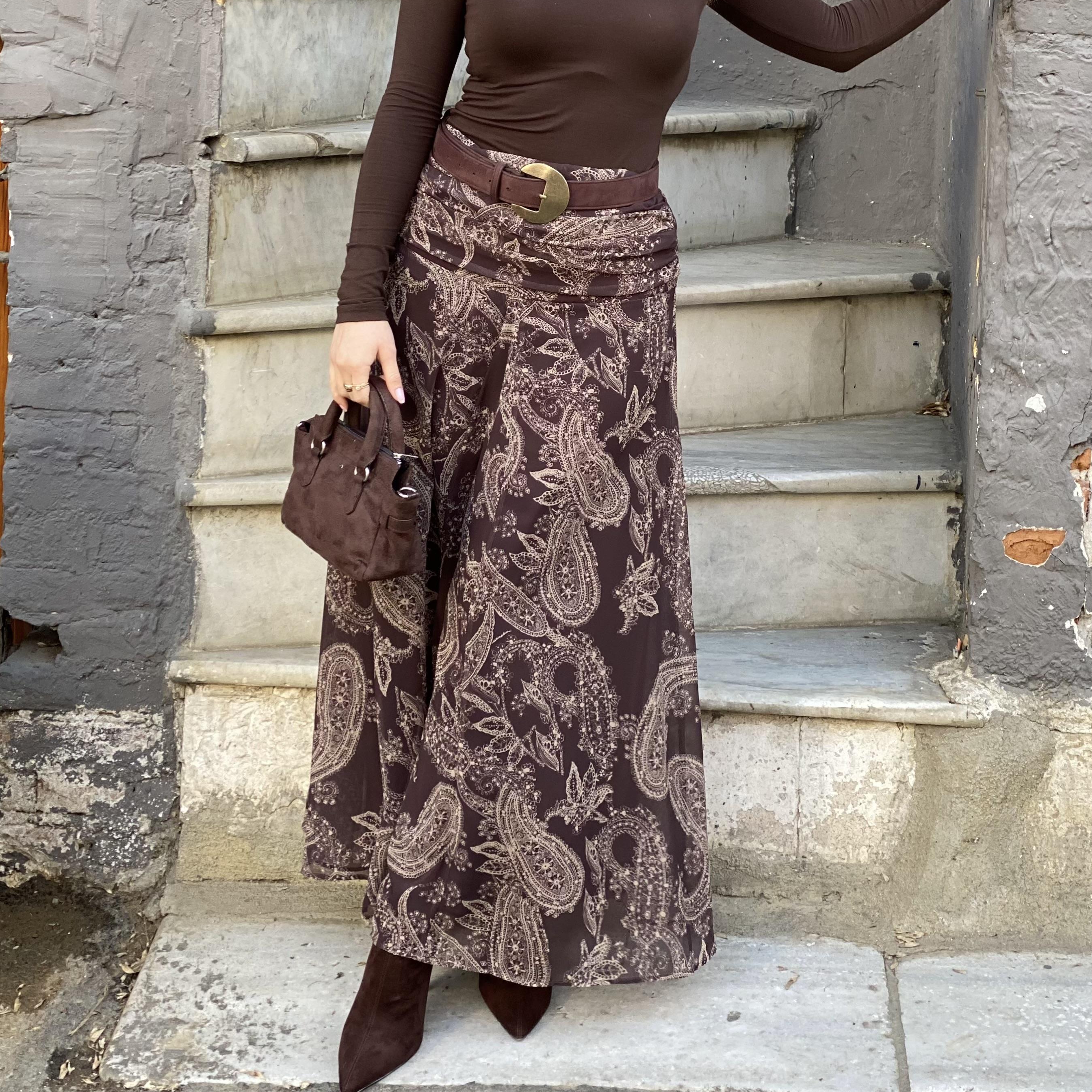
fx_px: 2391
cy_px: 316
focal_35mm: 67
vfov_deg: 25.5
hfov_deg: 25.7
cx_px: 557
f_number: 2
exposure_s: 1/122
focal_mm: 6
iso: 40
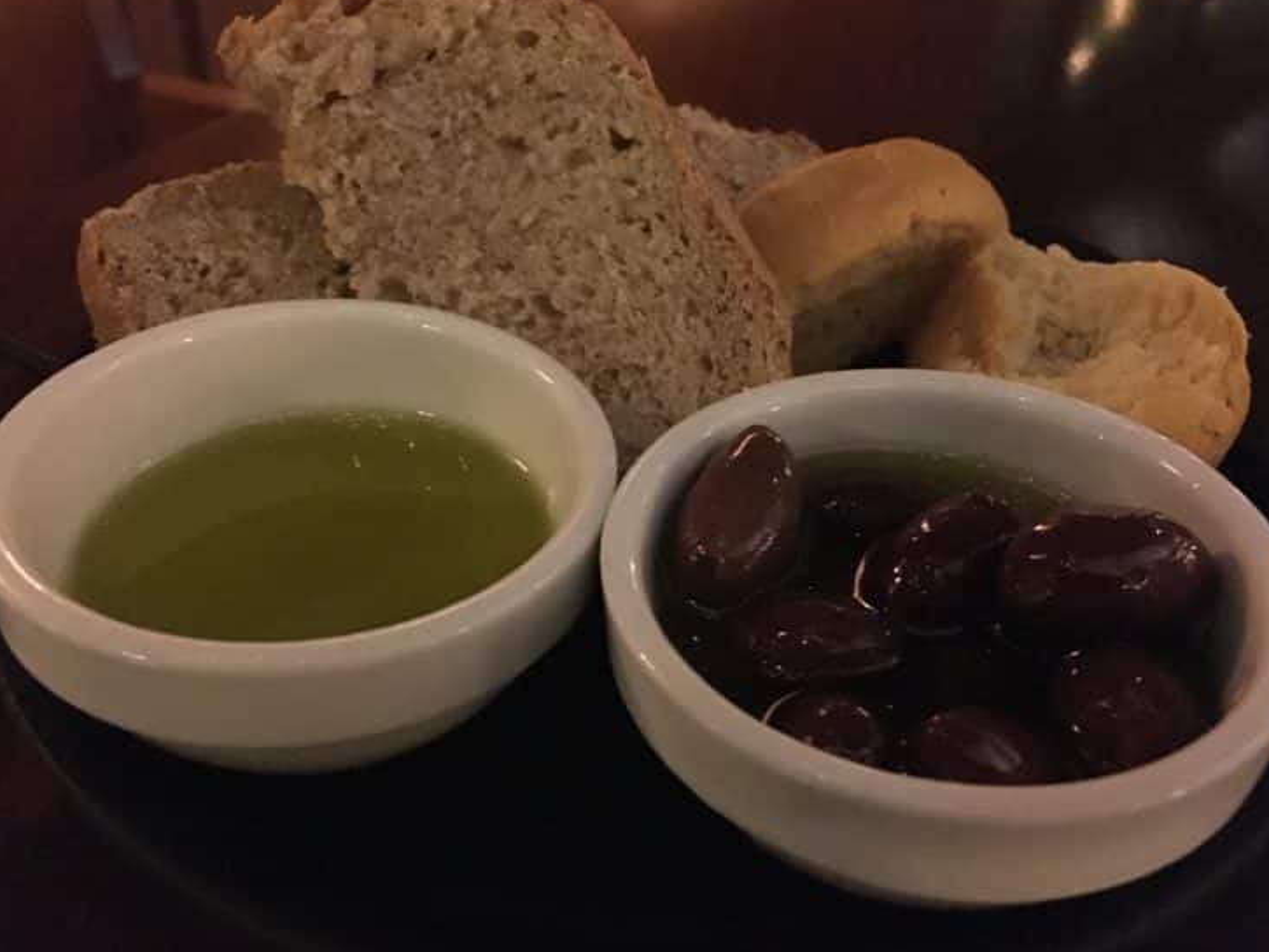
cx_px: 641
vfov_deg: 44.2
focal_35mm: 32
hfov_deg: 56.8
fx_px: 1173
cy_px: 446
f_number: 2.2
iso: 2000
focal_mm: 4.15
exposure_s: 1/17
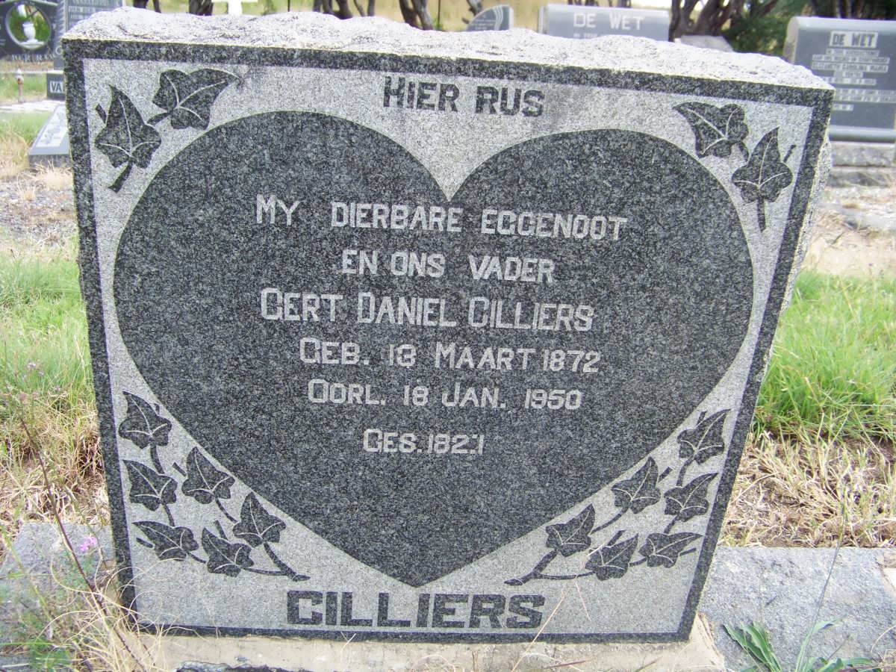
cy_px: 336
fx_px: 932
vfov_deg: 39.7
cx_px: 448
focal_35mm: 36
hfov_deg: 51.4
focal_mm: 5.85
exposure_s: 1/125
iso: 64
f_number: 2.8
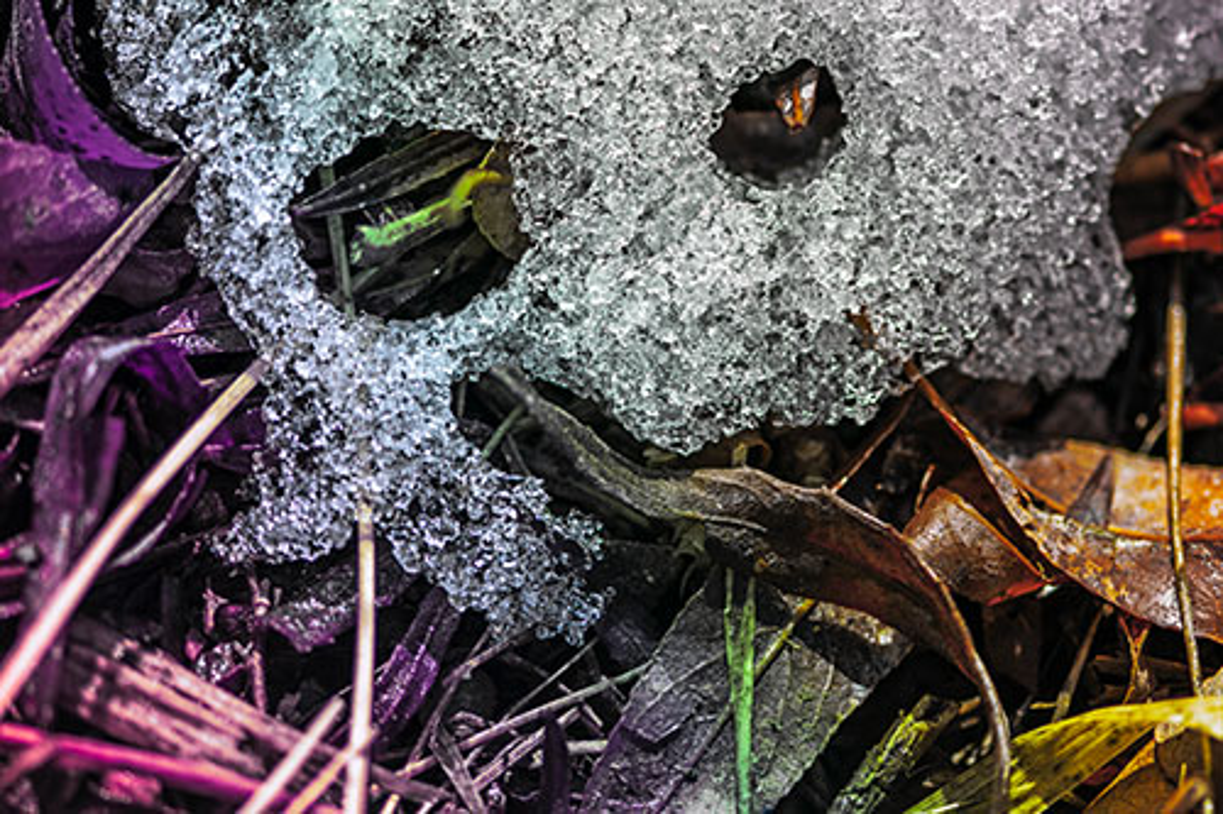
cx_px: 612
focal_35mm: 210
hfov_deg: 9.8
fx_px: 7131
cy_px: 407
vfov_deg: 6.5
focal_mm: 210
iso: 64
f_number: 6.7
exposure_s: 1/250
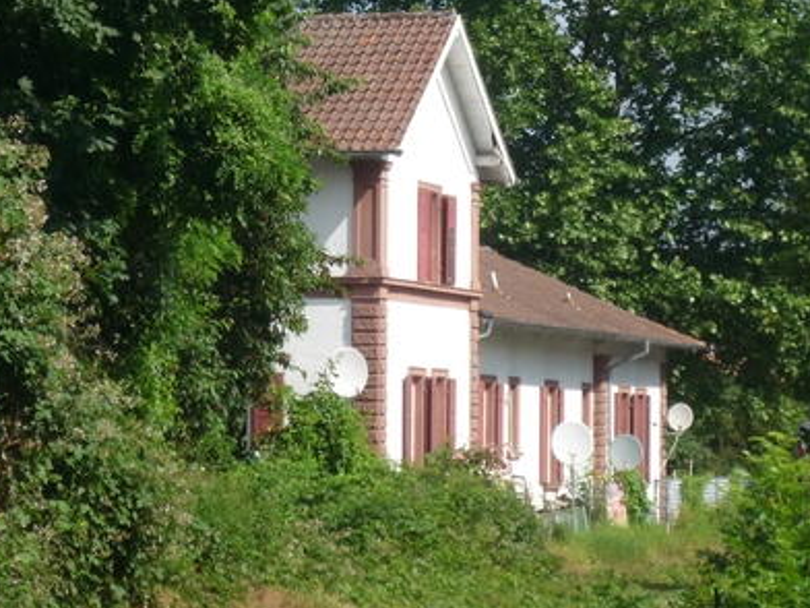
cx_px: 434
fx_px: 4727
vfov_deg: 7.4
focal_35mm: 202
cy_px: 285
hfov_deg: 9.8
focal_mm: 20.8
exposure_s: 1/800
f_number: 5.8
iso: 200
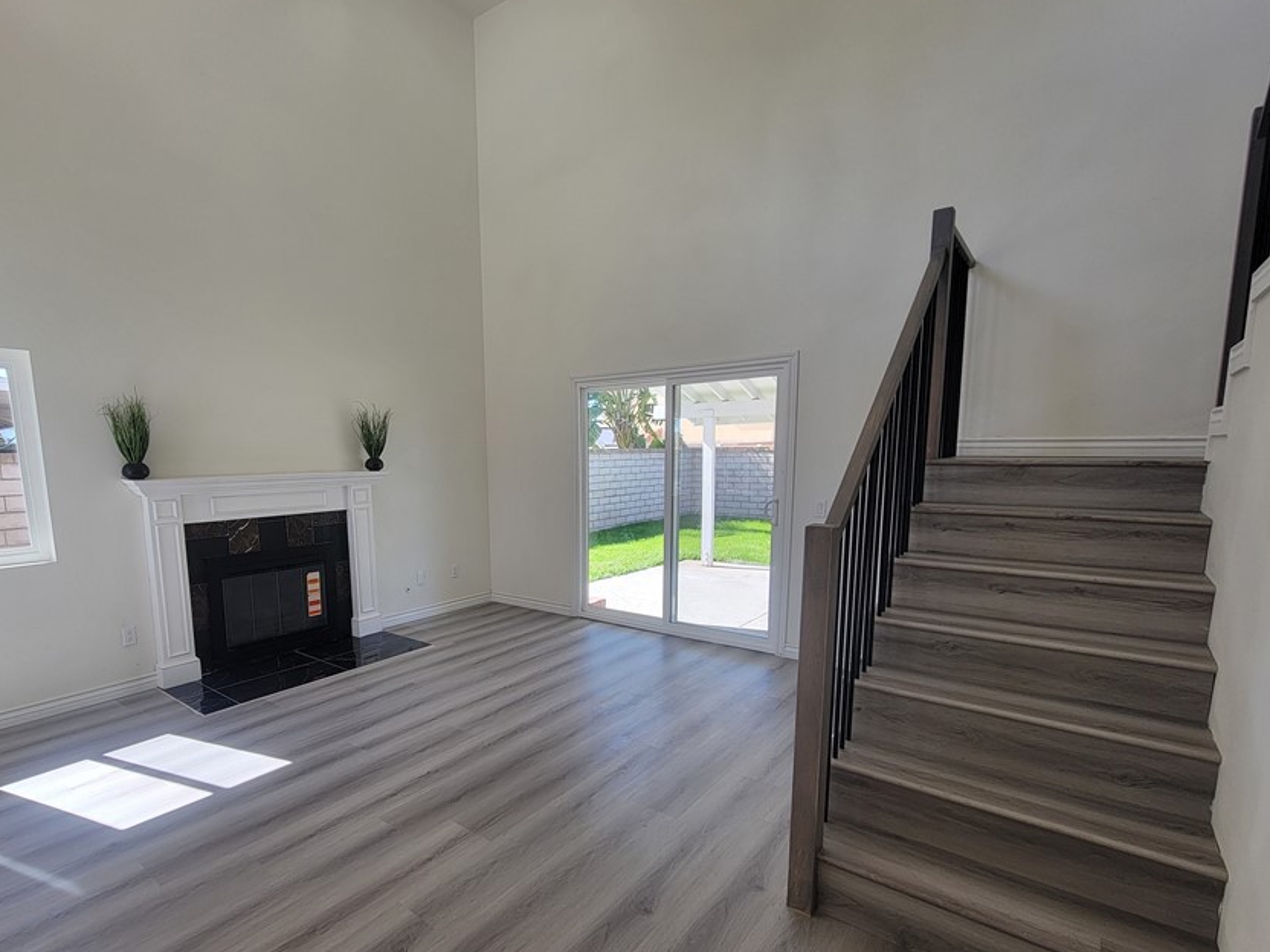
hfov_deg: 93.6
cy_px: 542
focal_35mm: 16
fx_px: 587
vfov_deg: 77.7
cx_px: 530
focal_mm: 2.2
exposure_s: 1/120
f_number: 2.2
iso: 64
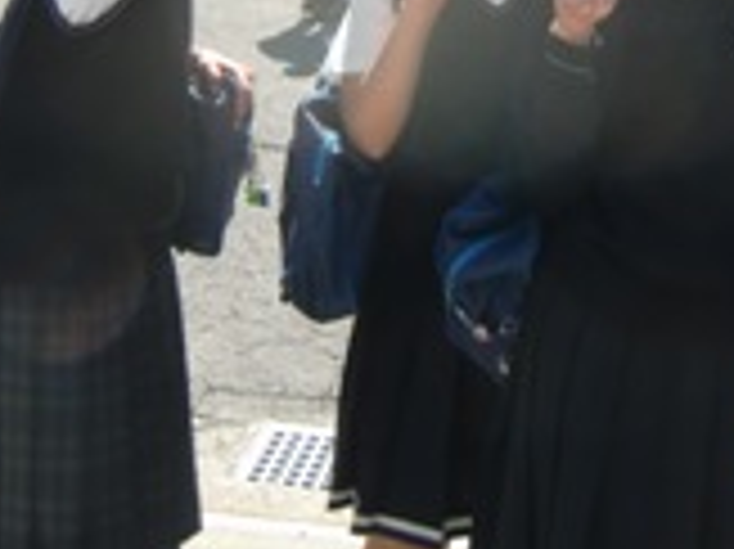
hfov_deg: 29.4
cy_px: -117
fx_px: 1398
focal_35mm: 66
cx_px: 360
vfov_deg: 20.7
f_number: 3.2
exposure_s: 1/400
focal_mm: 4.3
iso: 64
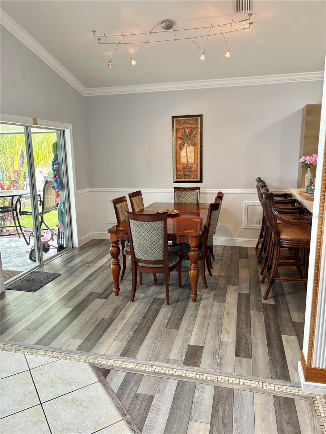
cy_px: 217
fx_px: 326
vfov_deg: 67.3
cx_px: 163
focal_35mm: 26
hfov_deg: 53.1
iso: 200
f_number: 1.6
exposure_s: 1/60
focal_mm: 5.96
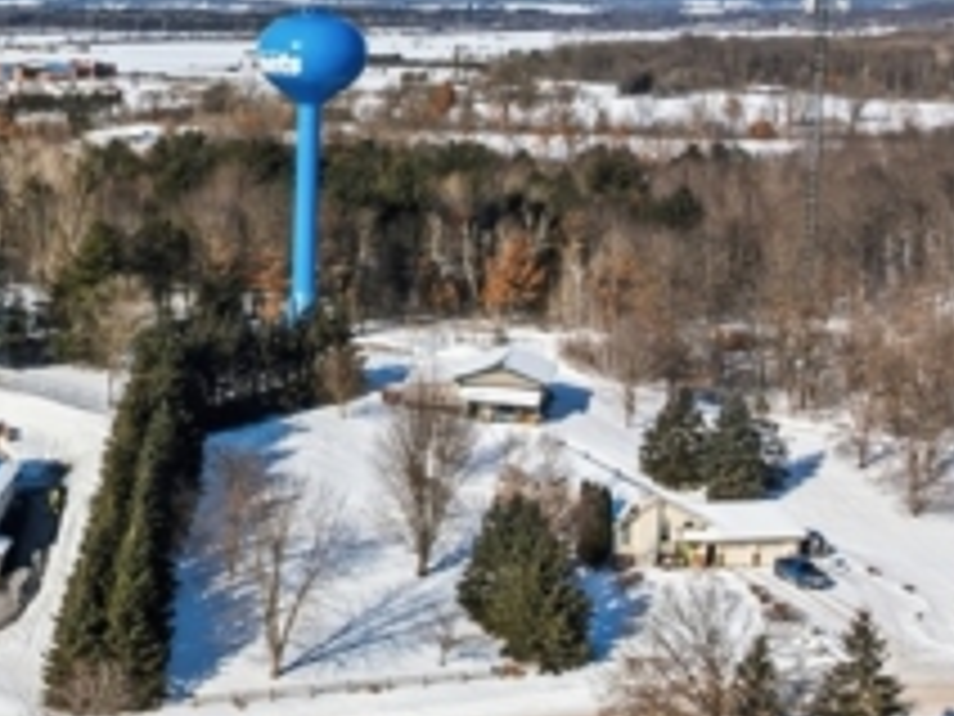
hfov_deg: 26.7
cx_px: -135
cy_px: 203
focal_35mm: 66
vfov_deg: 22.1
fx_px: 1819
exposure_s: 1/1000
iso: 100
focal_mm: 12.3
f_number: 5.6
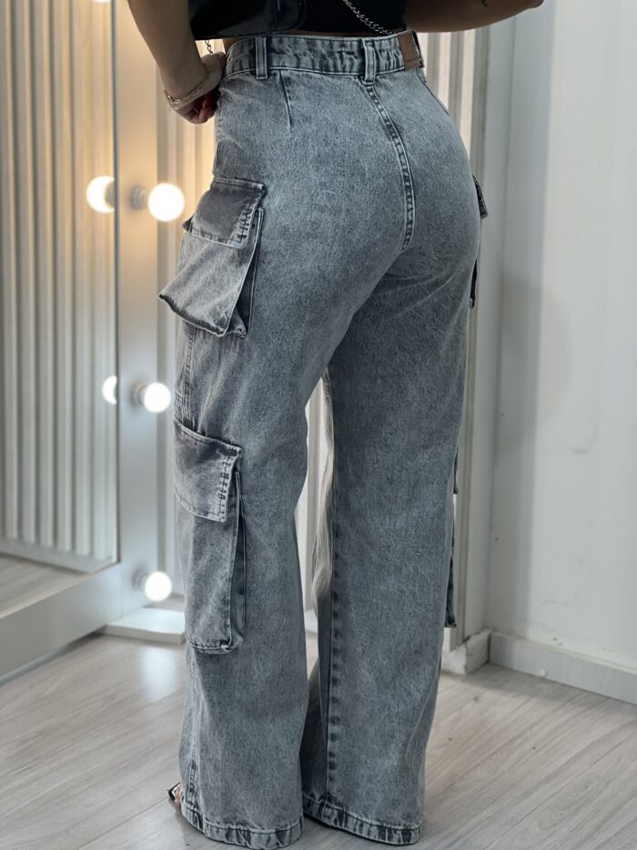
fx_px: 1889
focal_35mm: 77
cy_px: 425
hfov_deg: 19.1
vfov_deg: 25.3
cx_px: 318
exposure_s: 1/120
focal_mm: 9
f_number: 2.8
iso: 64
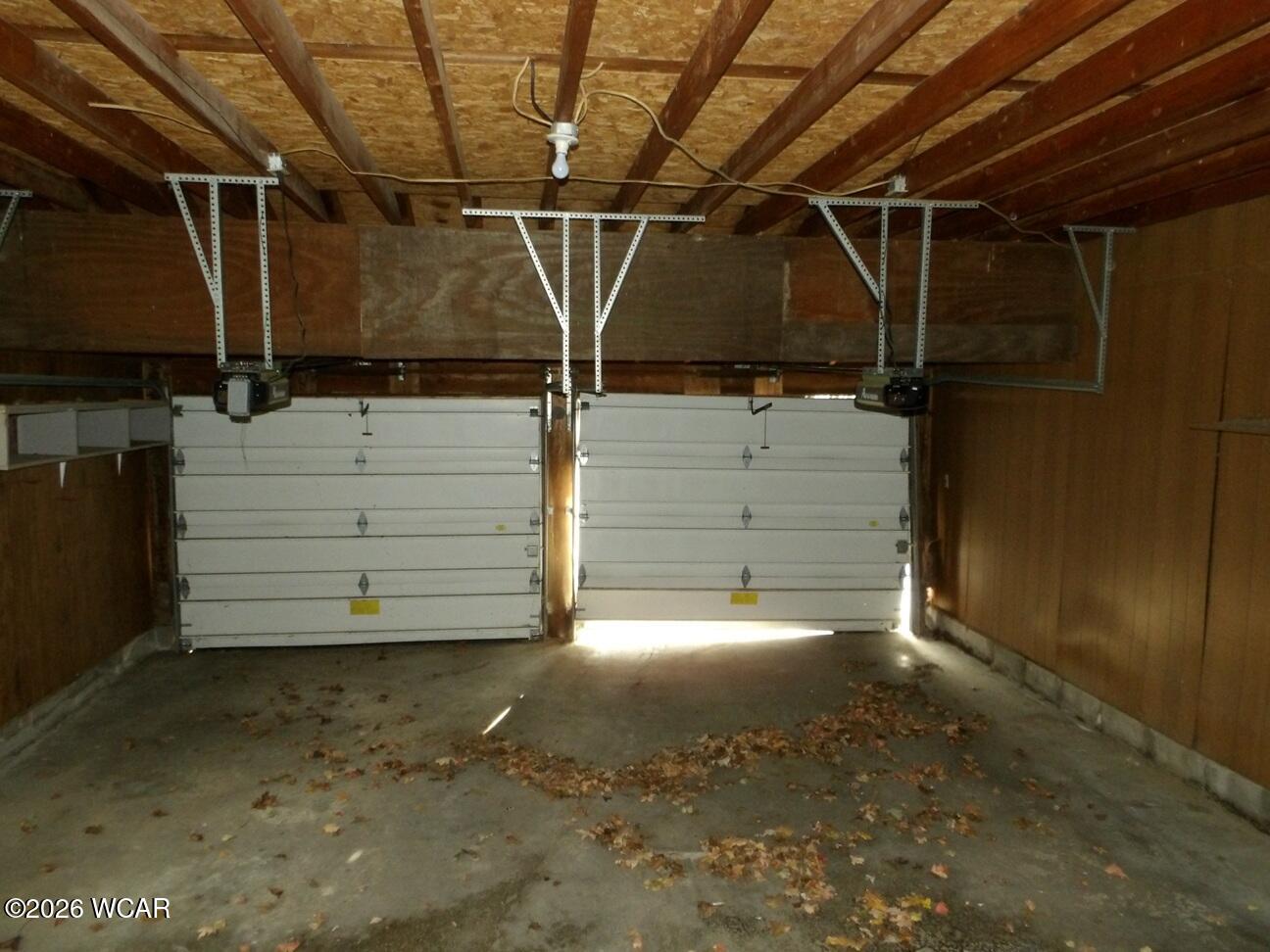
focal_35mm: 23
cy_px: 476
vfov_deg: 58.9
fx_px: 844
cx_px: 635
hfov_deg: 73.9
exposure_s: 1/30
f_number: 4.1
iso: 640
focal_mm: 4.2
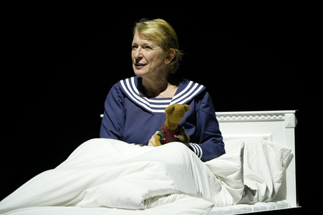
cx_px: 162
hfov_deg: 3.4
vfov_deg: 2.3
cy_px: 108
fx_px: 5379
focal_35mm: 600
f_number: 7.1
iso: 1600
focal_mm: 600
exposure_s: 1/400
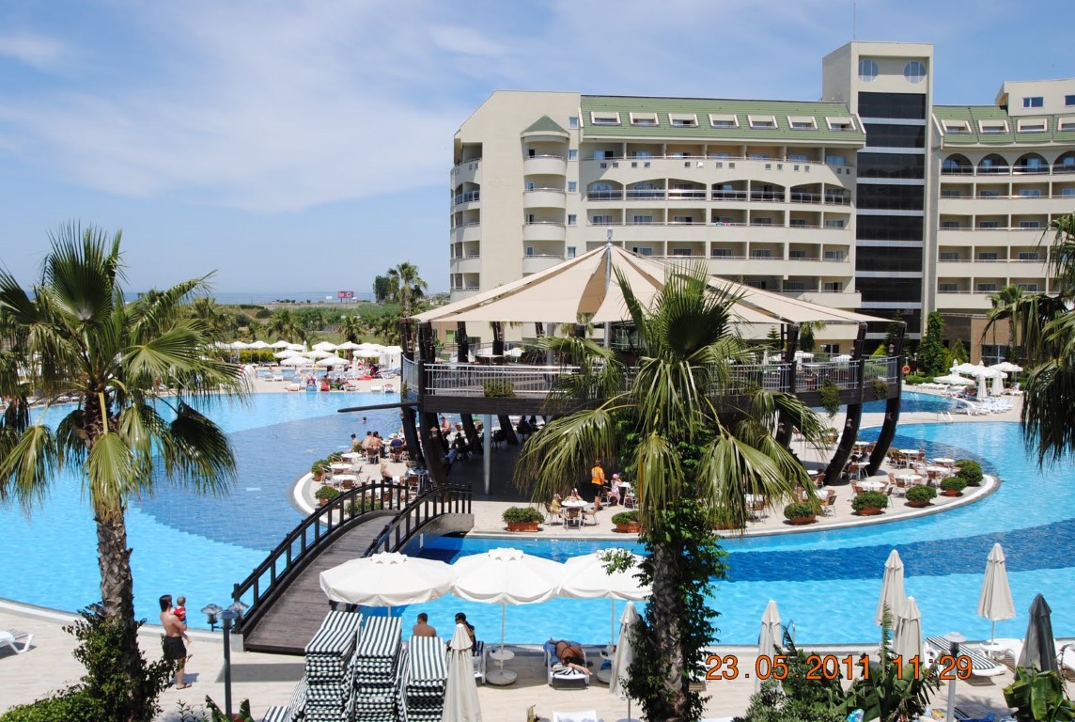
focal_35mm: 36
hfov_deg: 53.0
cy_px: 361
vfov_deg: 37.0
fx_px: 1077
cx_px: 538
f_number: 8
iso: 100
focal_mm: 24
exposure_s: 1/250
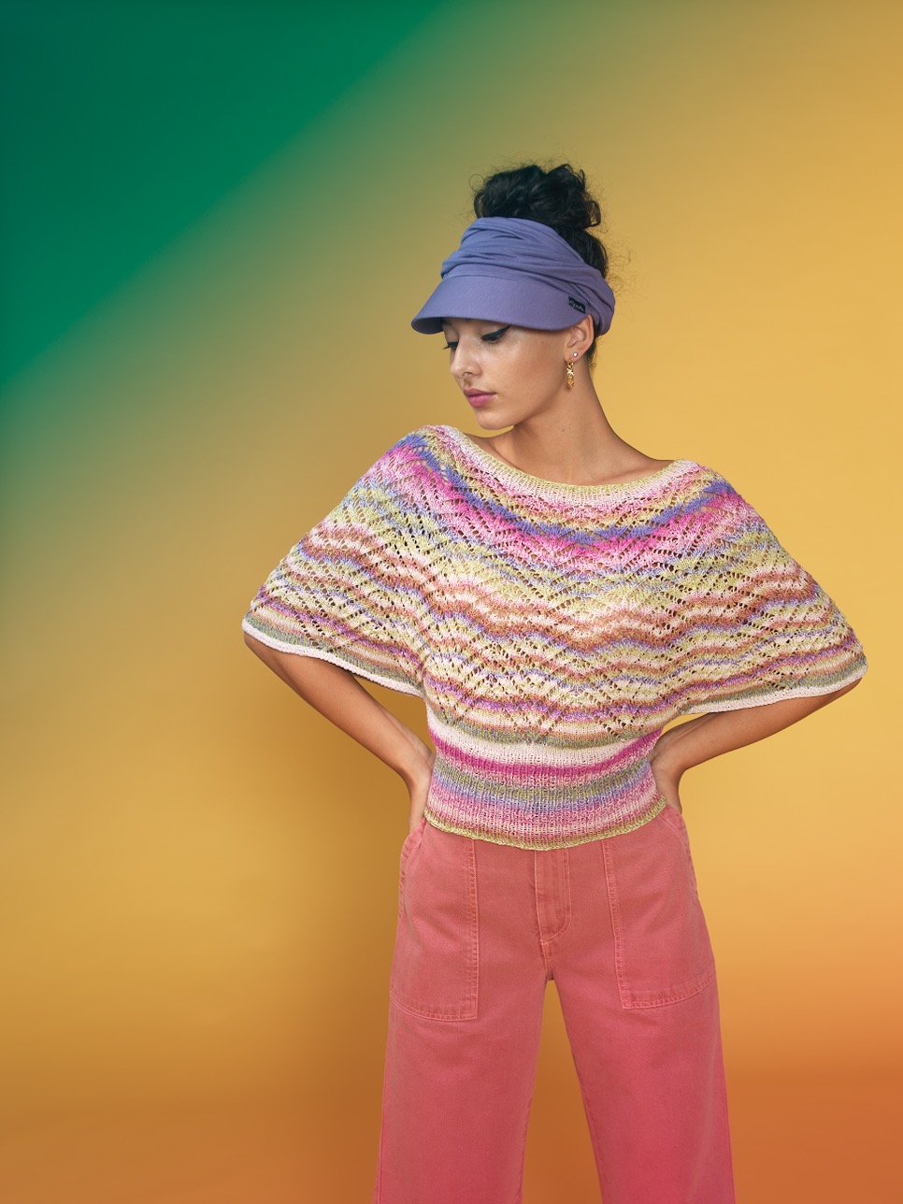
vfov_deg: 34.9
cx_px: 452
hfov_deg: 26.6
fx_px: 1913
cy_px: 602
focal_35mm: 55
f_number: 5.6
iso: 100
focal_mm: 85
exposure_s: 1/250
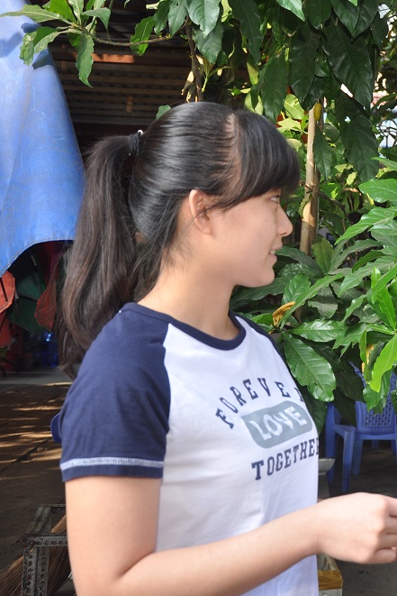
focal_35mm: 68
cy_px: 298
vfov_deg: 29.6
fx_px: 1124
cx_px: 410
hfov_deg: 19.4
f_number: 5.6
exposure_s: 1/60
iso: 200
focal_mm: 30
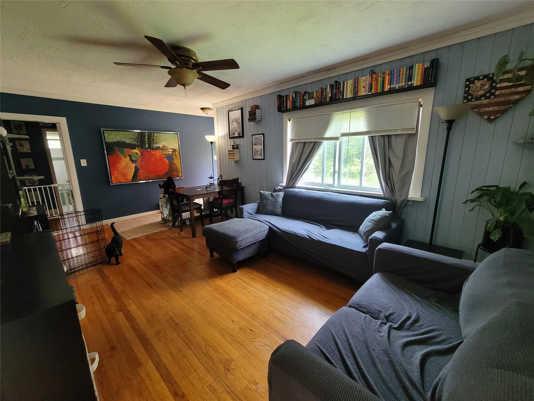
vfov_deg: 89.9
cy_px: 200
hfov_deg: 106.2
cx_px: 267
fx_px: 201
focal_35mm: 13
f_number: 2.2
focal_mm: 2.2
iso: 320
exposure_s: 1/40
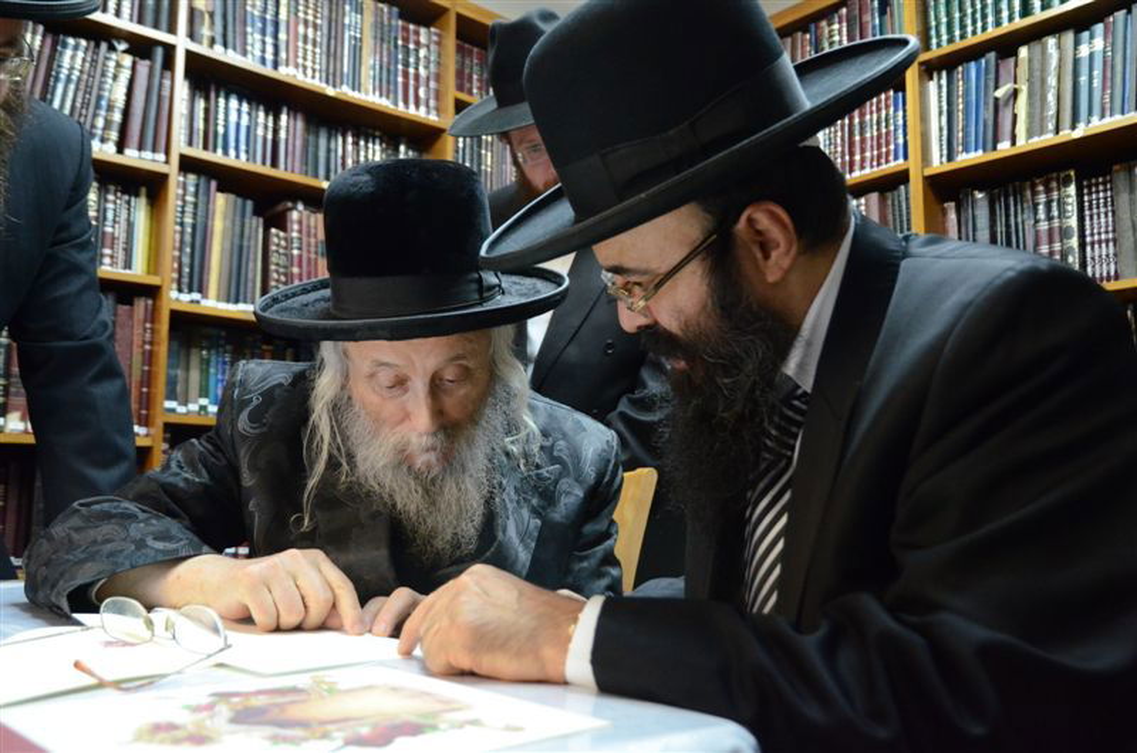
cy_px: 376
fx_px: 898
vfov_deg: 45.5
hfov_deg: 64.7
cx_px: 568
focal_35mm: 28
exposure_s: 1/125
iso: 3200
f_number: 3.8
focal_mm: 19
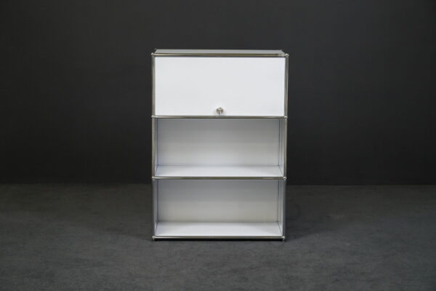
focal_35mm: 75
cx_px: 218
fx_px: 908
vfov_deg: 18.2
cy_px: 146
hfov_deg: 27.0
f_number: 7.1
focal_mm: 75
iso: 5000
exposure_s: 1/200
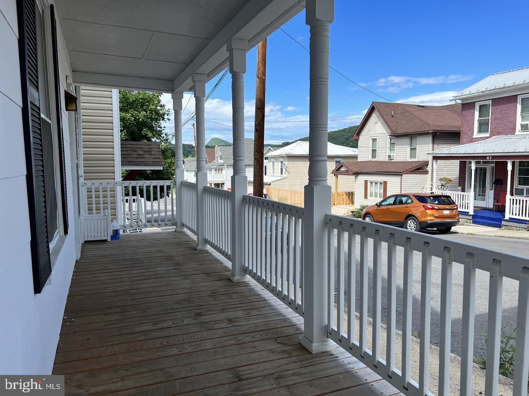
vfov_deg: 53.1
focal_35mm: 26
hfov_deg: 67.3
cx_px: 264
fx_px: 397
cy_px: 198
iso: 50
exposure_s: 1/2632
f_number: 1.5
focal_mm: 5.7
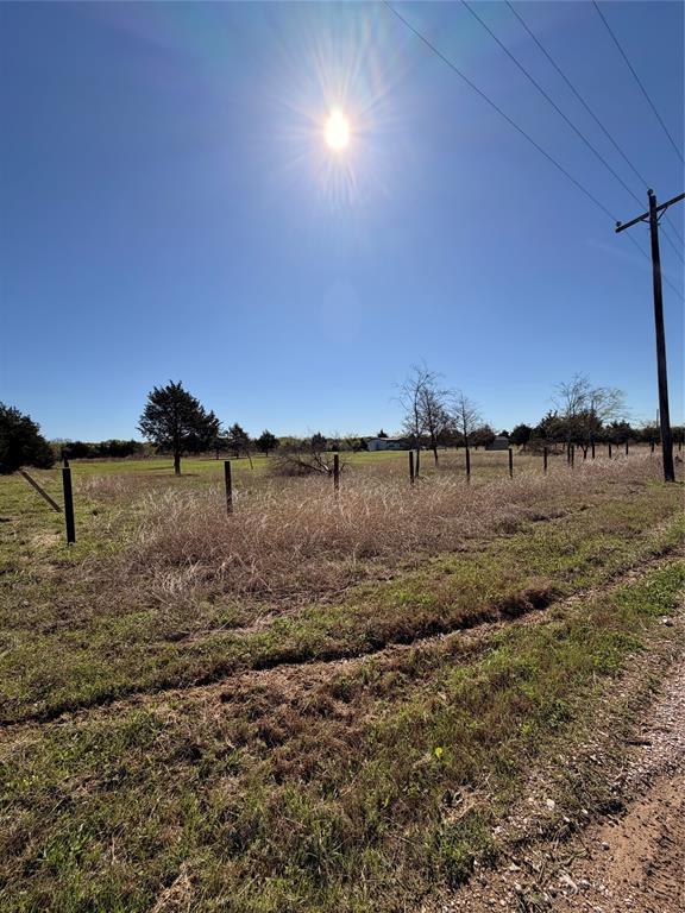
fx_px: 369
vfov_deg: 102.1
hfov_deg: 85.7
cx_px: 342
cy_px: 456
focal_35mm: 14
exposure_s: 1/1613
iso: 25
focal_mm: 2.22
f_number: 2.2
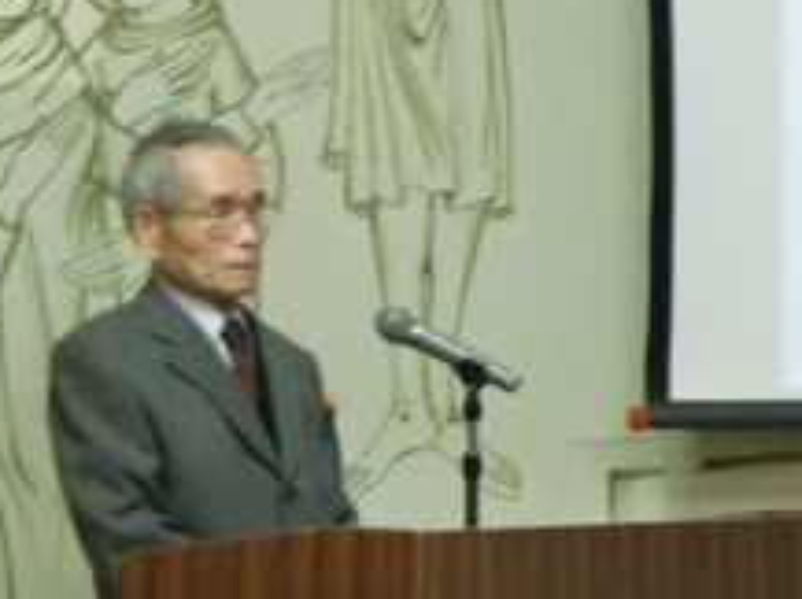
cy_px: 481
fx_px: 6939
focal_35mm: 300
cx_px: 299
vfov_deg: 4.9
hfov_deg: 6.6
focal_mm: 25.9
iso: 400
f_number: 4.6
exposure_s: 1/8
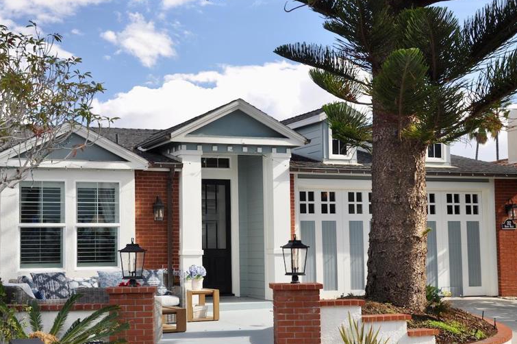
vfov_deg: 23.7
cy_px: 191
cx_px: 208
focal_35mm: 57
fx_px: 818
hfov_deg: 35.0
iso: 200
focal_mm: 28
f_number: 5.6
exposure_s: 1/125
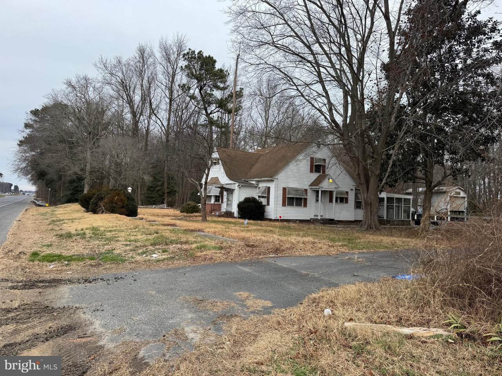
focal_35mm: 24
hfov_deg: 71.6
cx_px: 251
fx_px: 348
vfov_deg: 56.8
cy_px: 188
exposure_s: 1/1721
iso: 80
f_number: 1.78
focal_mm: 6.76
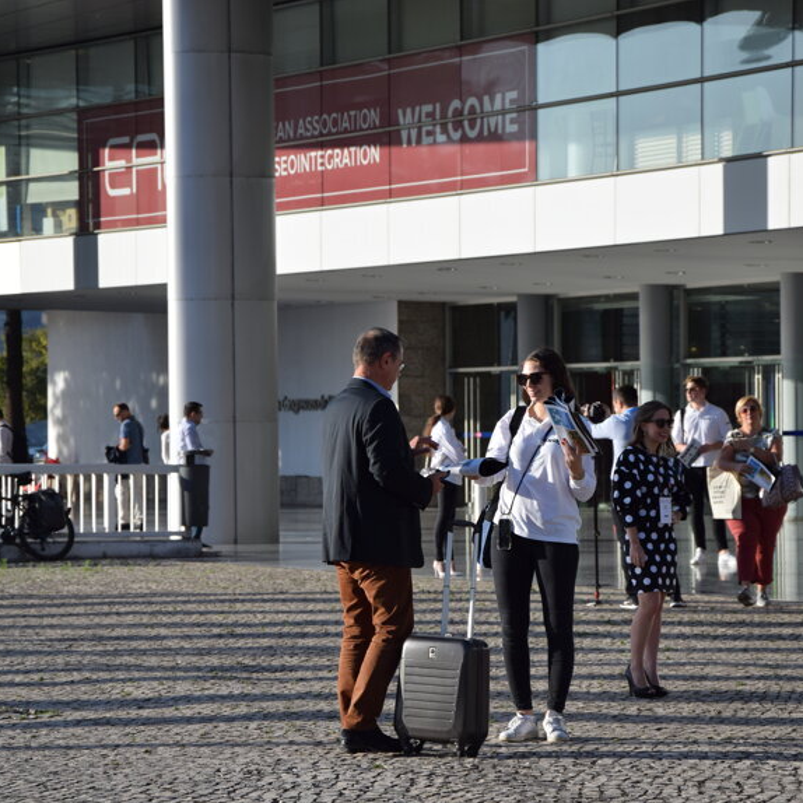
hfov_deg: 10.1
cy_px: 402
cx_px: 420
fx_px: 4540
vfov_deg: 10.1
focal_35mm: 173
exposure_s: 1/800
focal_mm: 90
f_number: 7.1
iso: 200
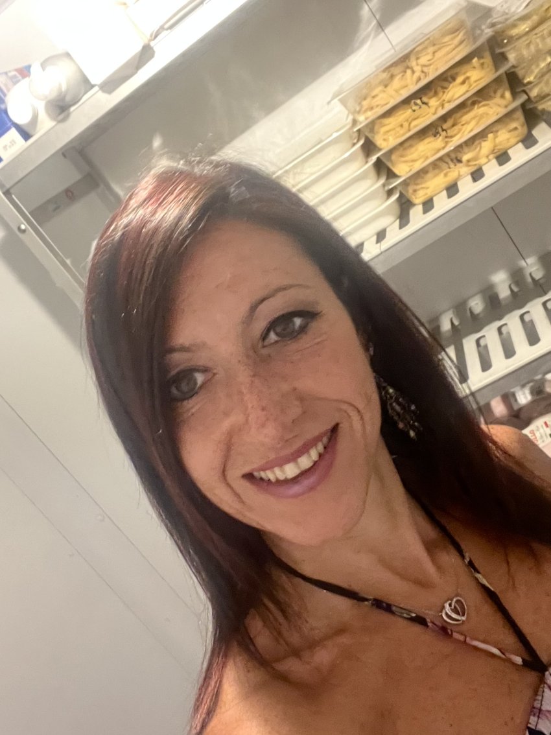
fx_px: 637
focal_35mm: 30
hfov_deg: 46.8
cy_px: 368
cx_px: 276
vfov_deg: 60.0
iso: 640
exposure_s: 1/20
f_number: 2.2
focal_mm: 2.71
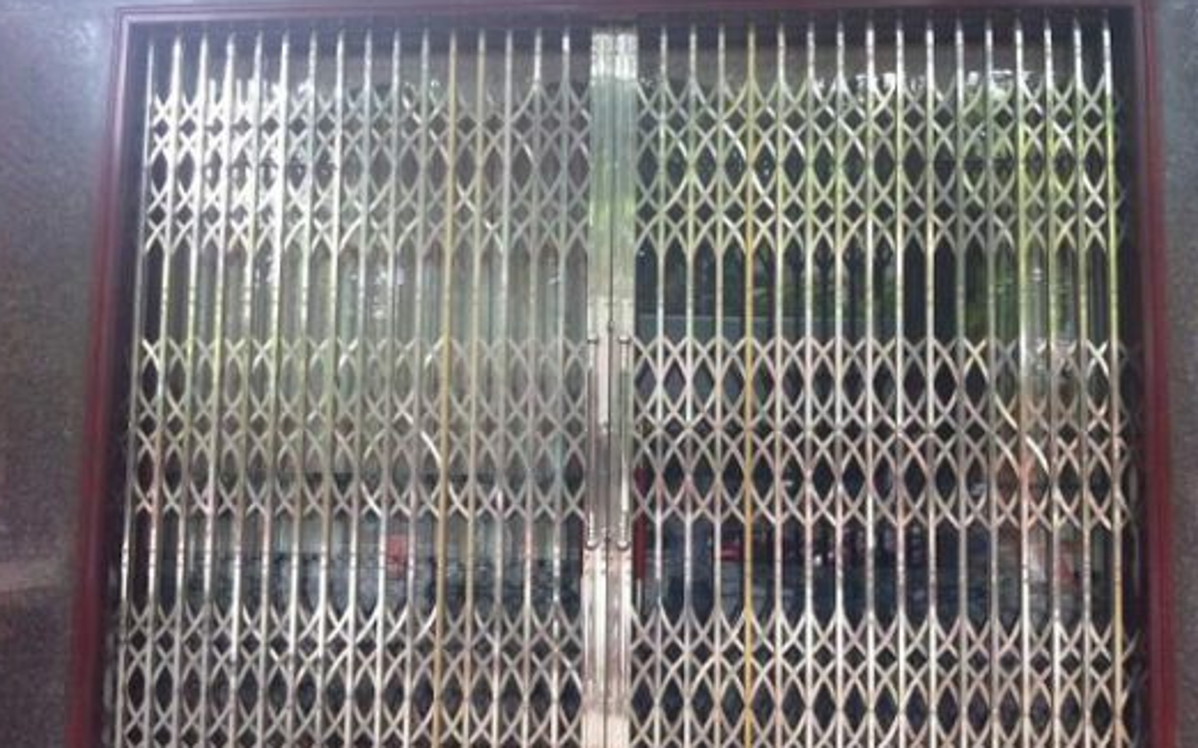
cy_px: 376
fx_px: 1240
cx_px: 588
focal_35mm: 38
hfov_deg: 51.5
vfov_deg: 33.6
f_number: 2.8
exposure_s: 1/60
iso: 80
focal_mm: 3.85
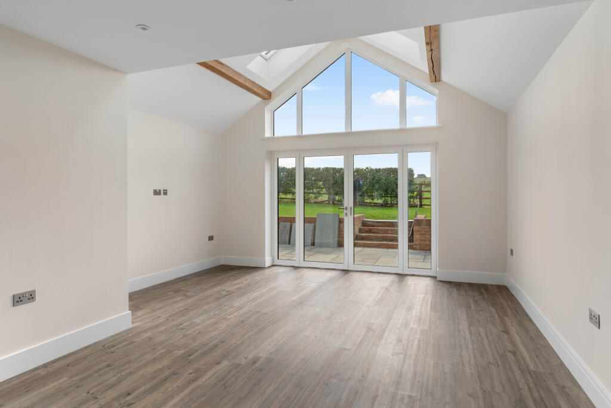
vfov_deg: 59.5
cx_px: 306
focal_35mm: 21
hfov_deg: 81.2
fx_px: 356
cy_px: 204
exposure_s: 1/80
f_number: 8
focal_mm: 21
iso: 500
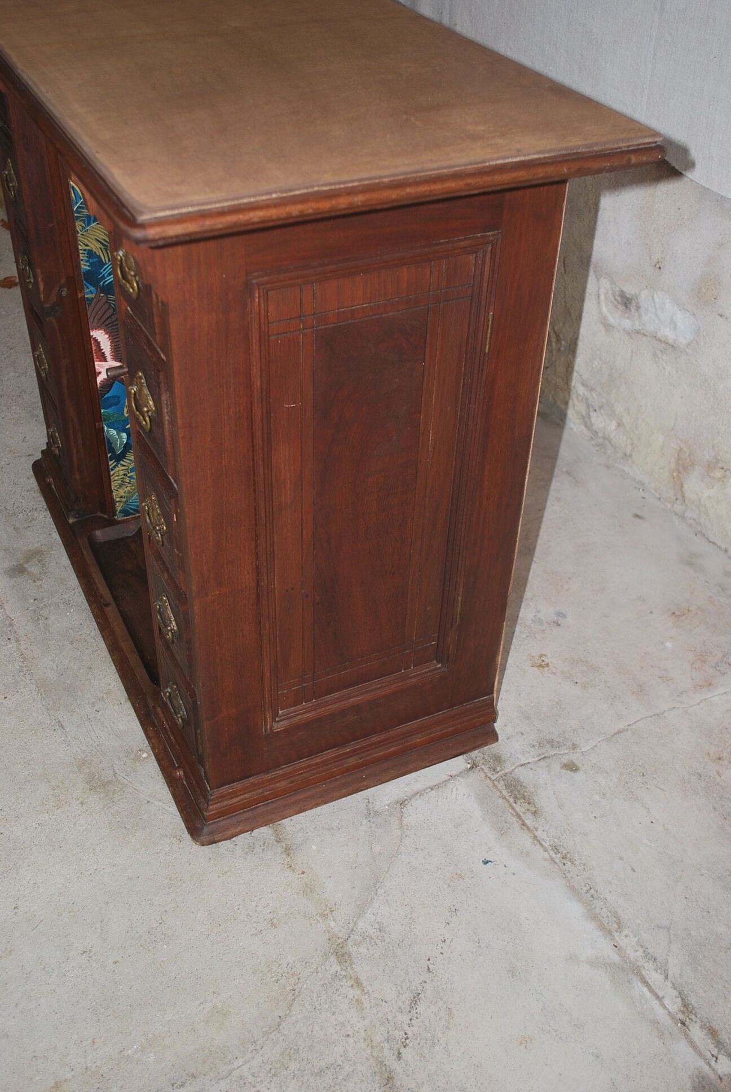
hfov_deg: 37.0
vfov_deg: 53.1
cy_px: 546
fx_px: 1093
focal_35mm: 36
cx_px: 366
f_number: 4.2
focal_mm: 24
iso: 200
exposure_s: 1/60
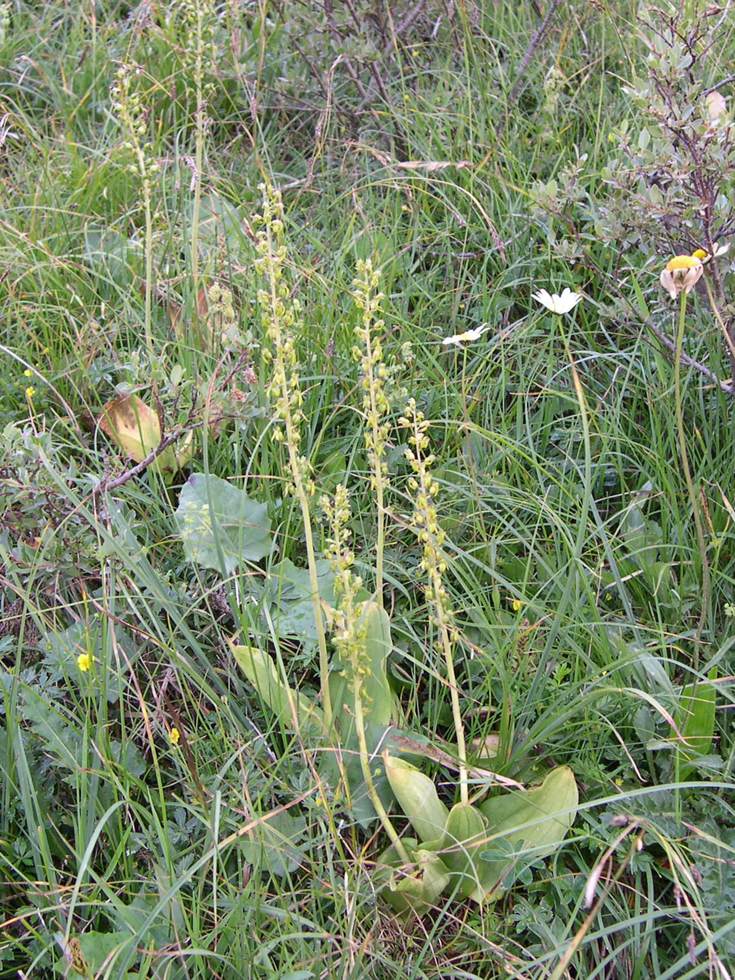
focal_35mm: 38
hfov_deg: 37.7
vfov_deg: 49.0
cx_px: 368
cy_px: 490
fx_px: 1076
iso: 100
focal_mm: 8
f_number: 2.8
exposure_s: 1/91
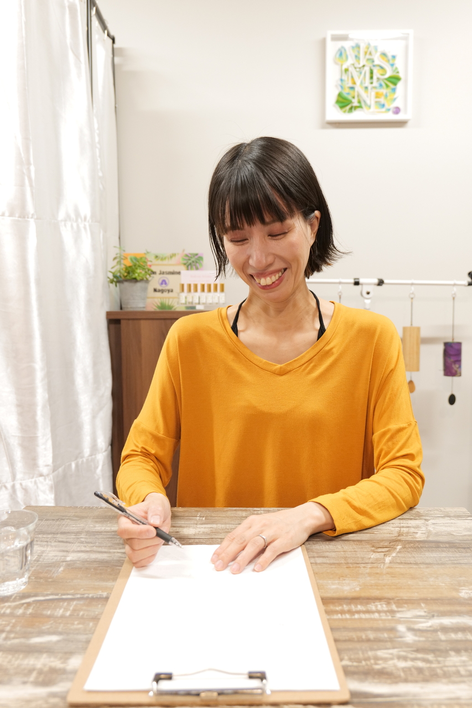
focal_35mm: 29
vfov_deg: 63.7
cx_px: 236
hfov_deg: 45.0
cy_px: 354
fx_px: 570
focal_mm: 29
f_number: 5
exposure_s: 1/60
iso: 3200
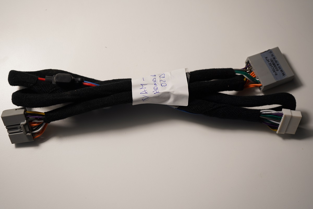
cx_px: 156
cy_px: 104
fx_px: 435
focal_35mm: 50
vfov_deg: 27.0
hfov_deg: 39.6
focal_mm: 50
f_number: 5.6
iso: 160
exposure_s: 1/80
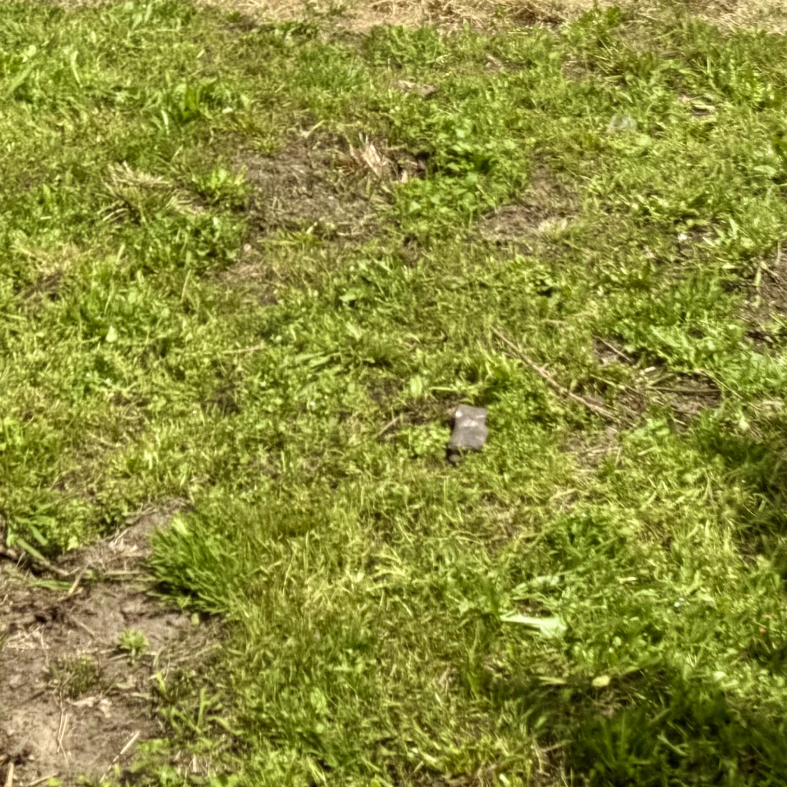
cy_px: -45
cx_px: 180
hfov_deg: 21.4
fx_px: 2058
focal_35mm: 80
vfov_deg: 20.8
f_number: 1.78
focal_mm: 6.76
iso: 64
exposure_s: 1/20000
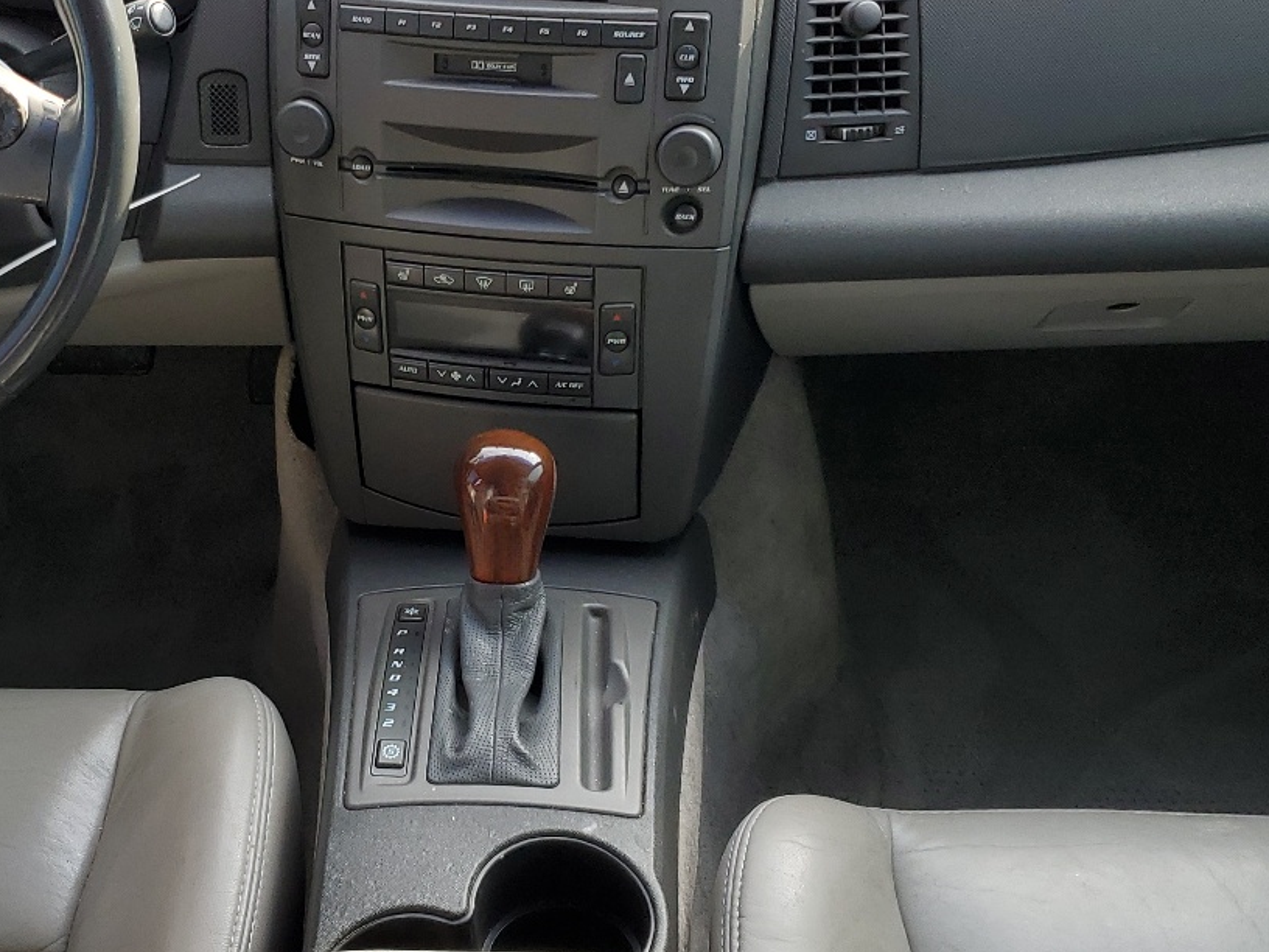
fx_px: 1870
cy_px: 476
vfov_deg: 28.6
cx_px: 431
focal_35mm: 51
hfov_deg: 37.1
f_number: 1.5
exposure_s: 1/238
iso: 50
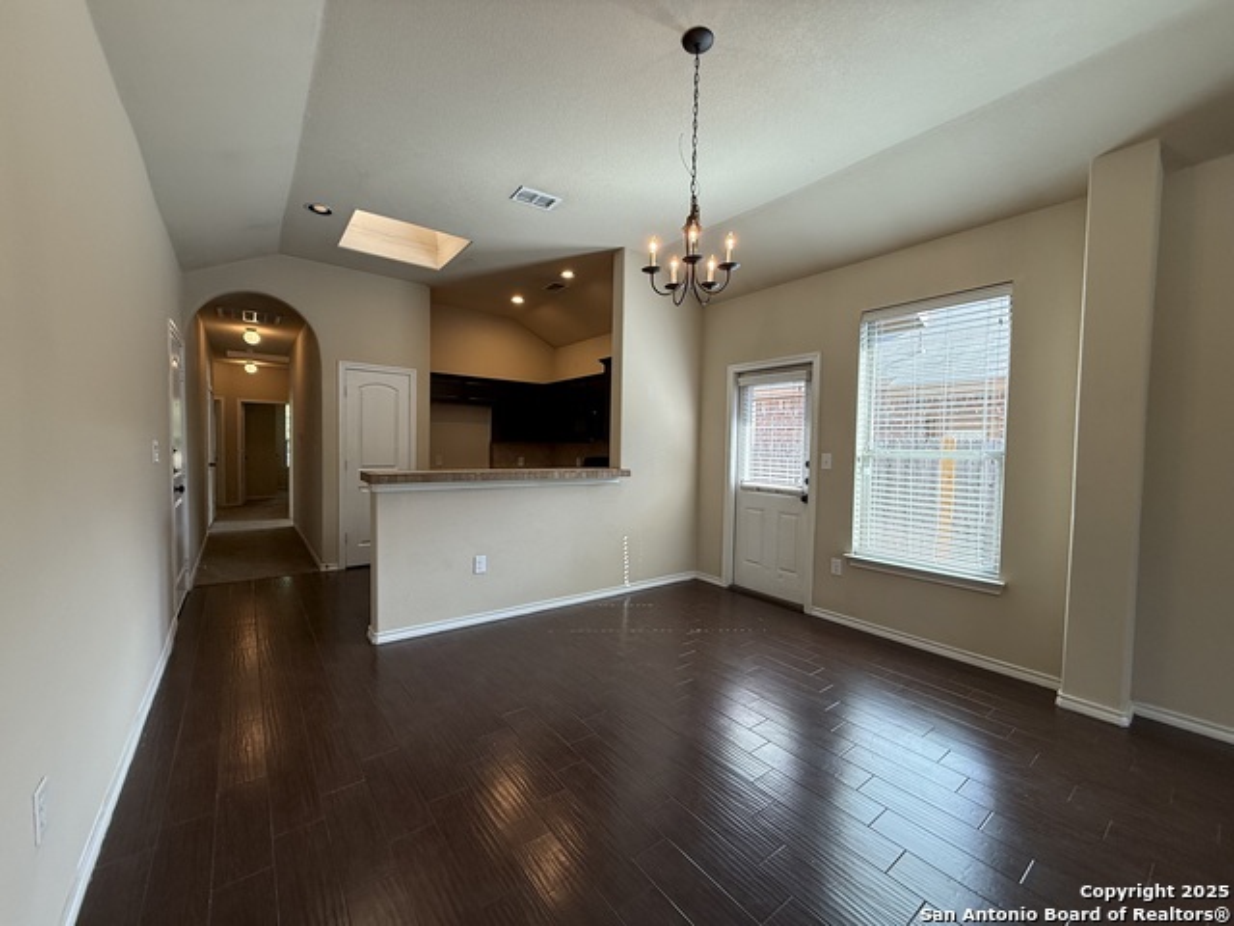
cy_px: 463
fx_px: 499
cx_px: 617
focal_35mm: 14
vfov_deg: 85.7
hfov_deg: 102.1
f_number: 2.2
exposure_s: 1/120
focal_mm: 2.22
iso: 100
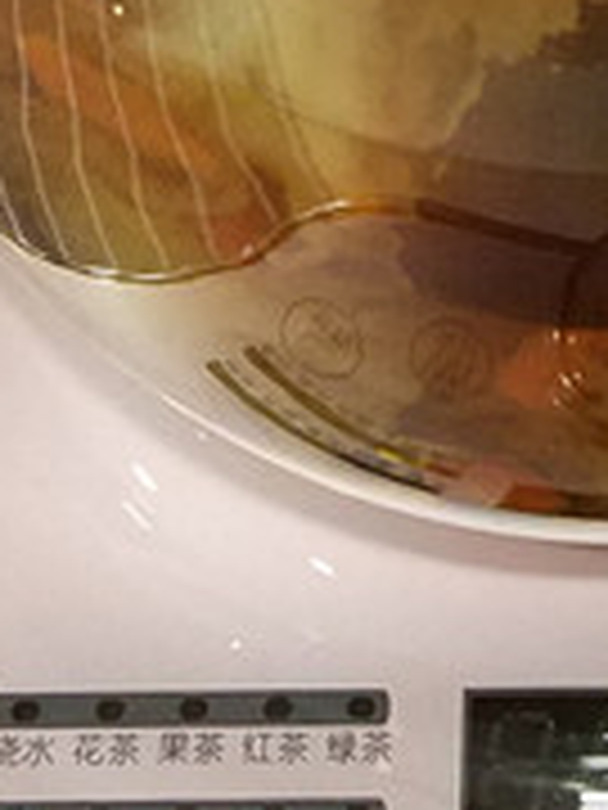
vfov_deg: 18.1
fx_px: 2389
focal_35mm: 102
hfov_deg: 14.2
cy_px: -202
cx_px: 642
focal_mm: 4.06
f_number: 2
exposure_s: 1/25
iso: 1600
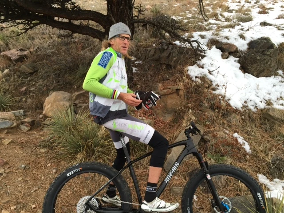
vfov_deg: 48.2
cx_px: 142
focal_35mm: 29
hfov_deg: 61.7
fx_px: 238
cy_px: 106
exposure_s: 1/120
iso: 40
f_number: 2.2
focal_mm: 4.15
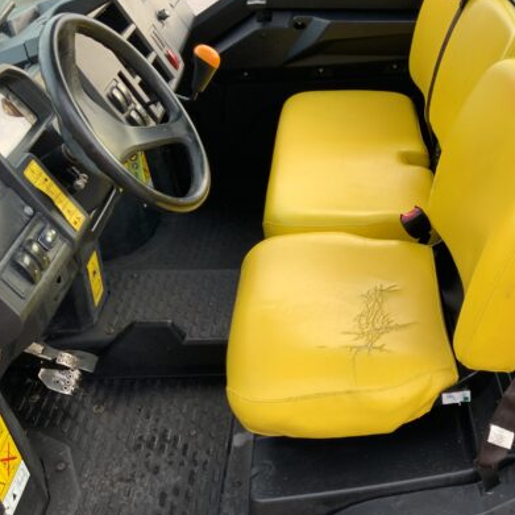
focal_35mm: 42
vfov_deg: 40.0
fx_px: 707
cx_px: 410
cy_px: 238
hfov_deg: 38.6
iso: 32
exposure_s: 1/122
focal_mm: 3
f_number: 1.8
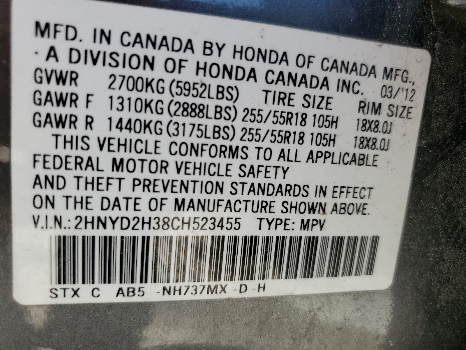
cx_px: 233
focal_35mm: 26
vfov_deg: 53.1
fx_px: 350
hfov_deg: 67.3
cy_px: 175
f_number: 1.5
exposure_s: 1/526
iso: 50
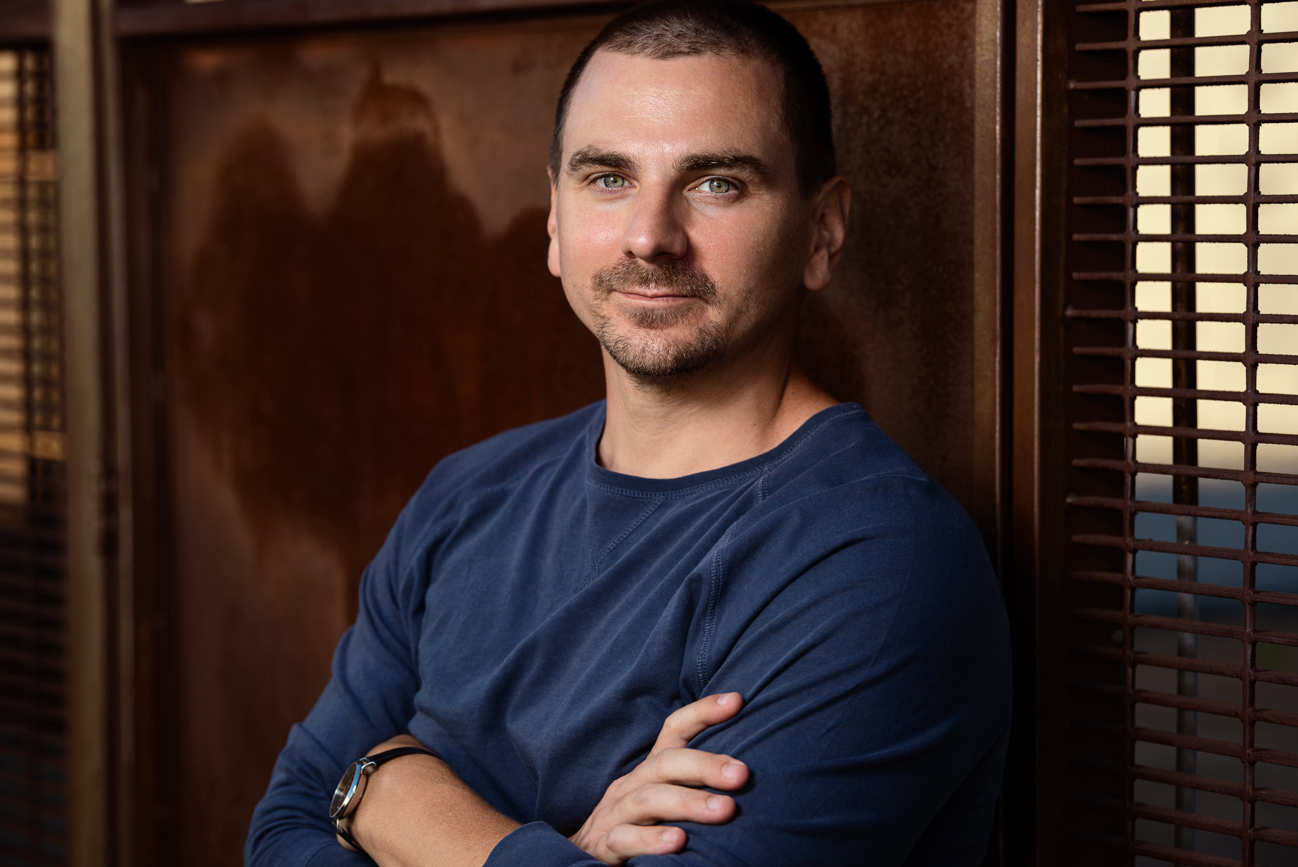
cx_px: 649
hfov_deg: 20.0
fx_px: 3679
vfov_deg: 13.4
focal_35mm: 102
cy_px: 434
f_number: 4
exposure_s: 1/500
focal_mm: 102
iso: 100
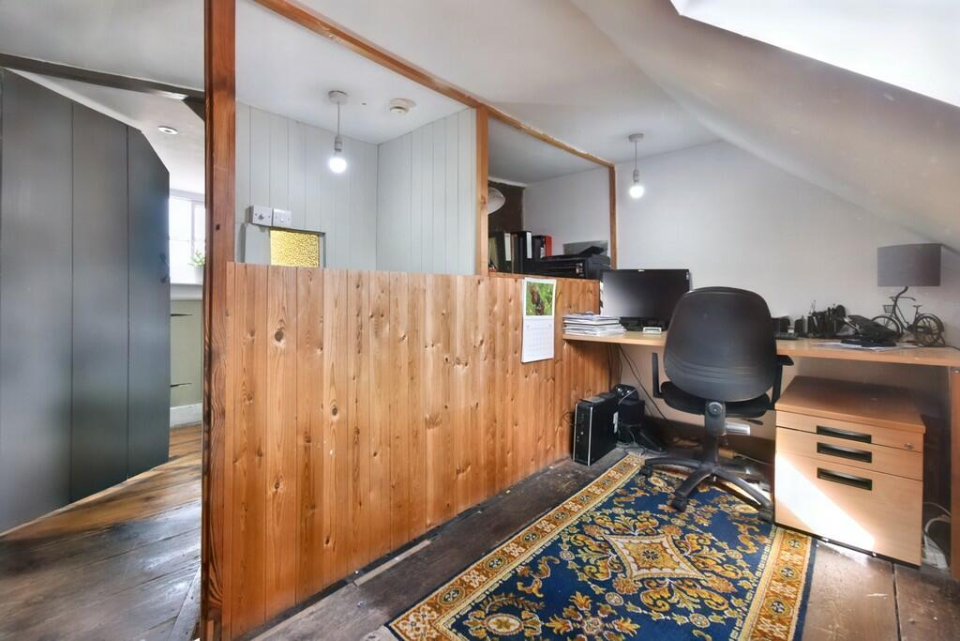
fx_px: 400
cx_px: 480
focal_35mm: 15
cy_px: 320
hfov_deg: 100.4
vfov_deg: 77.3
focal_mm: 10
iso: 100
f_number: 4.5
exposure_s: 1/30
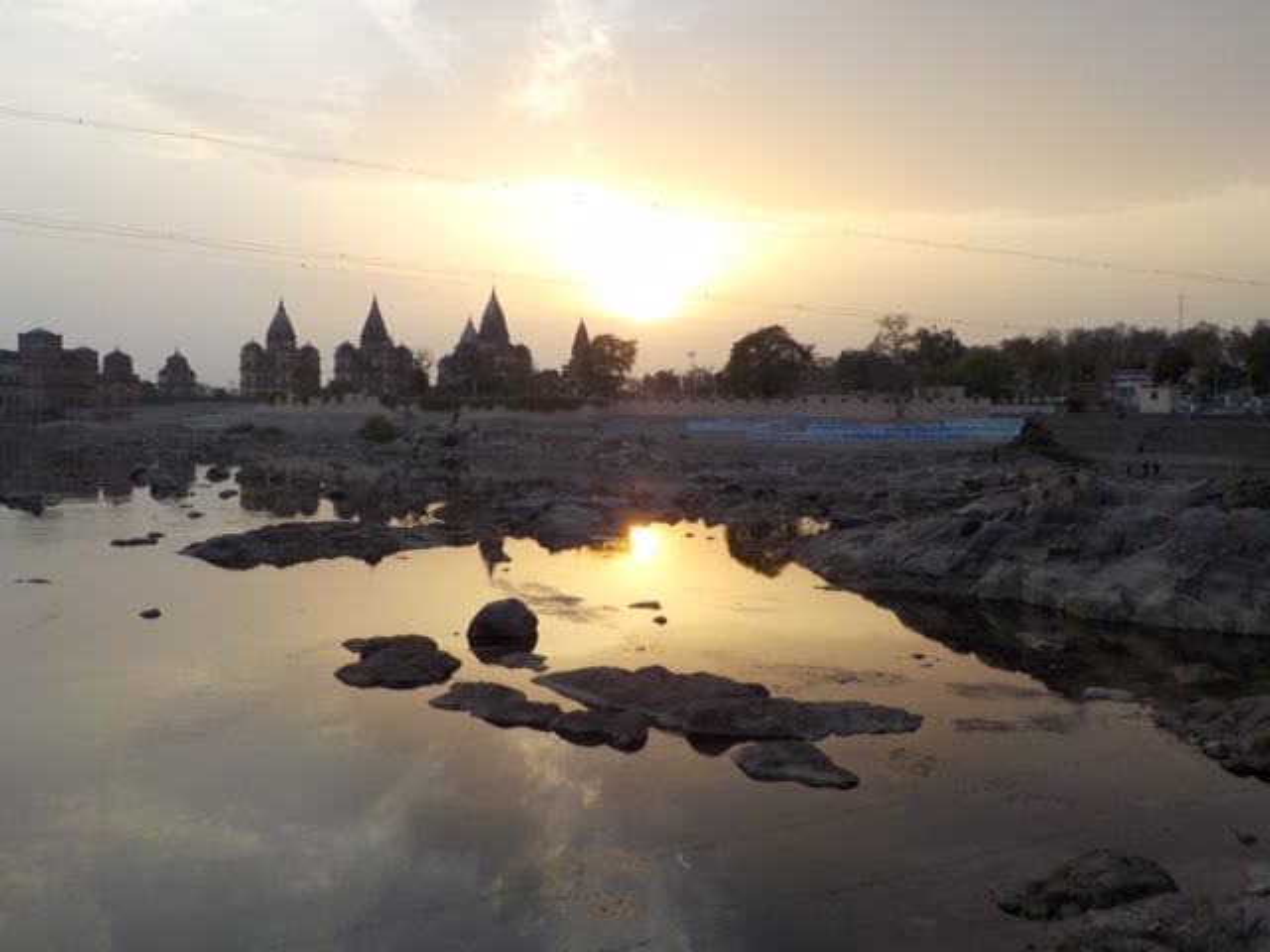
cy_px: 476
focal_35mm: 30
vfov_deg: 46.8
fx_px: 1101
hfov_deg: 60.0
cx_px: 635
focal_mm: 4.1
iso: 125
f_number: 3.3
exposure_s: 1/400
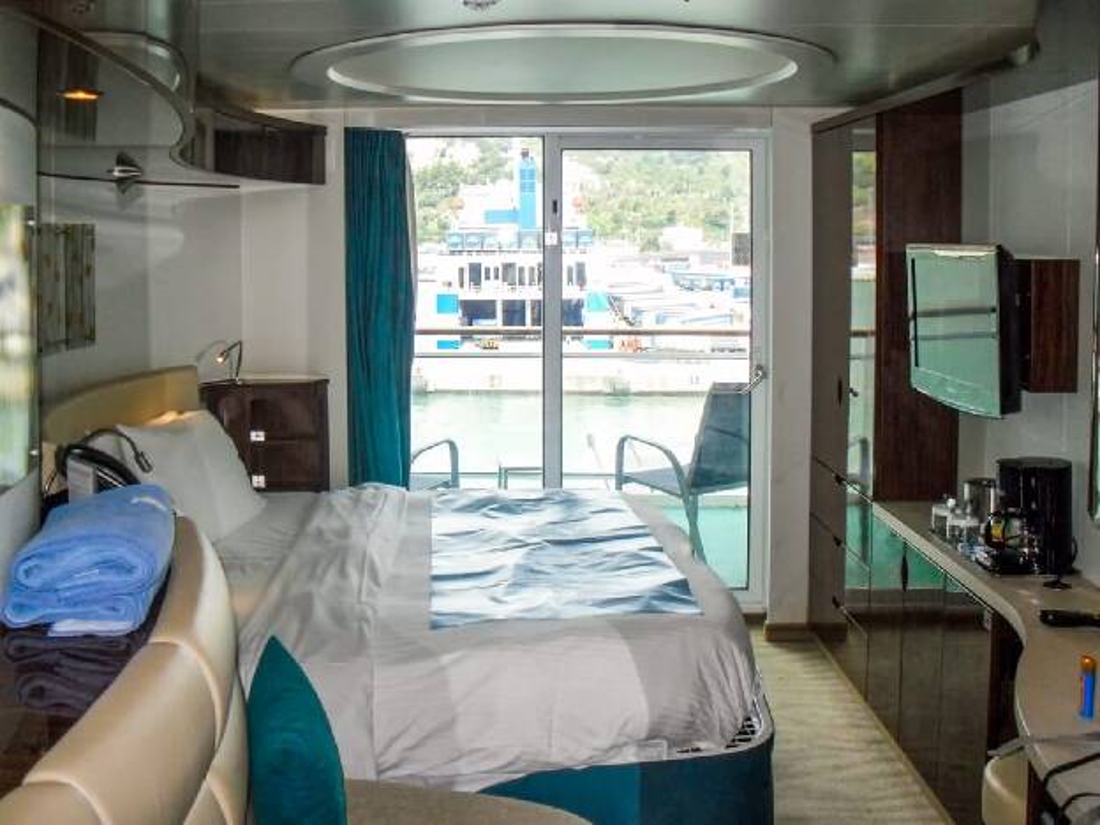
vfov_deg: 40.7
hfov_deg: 52.6
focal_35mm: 35
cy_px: 412
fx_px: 1112
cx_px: 550
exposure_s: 1/125
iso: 400
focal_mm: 6.3
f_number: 7.6
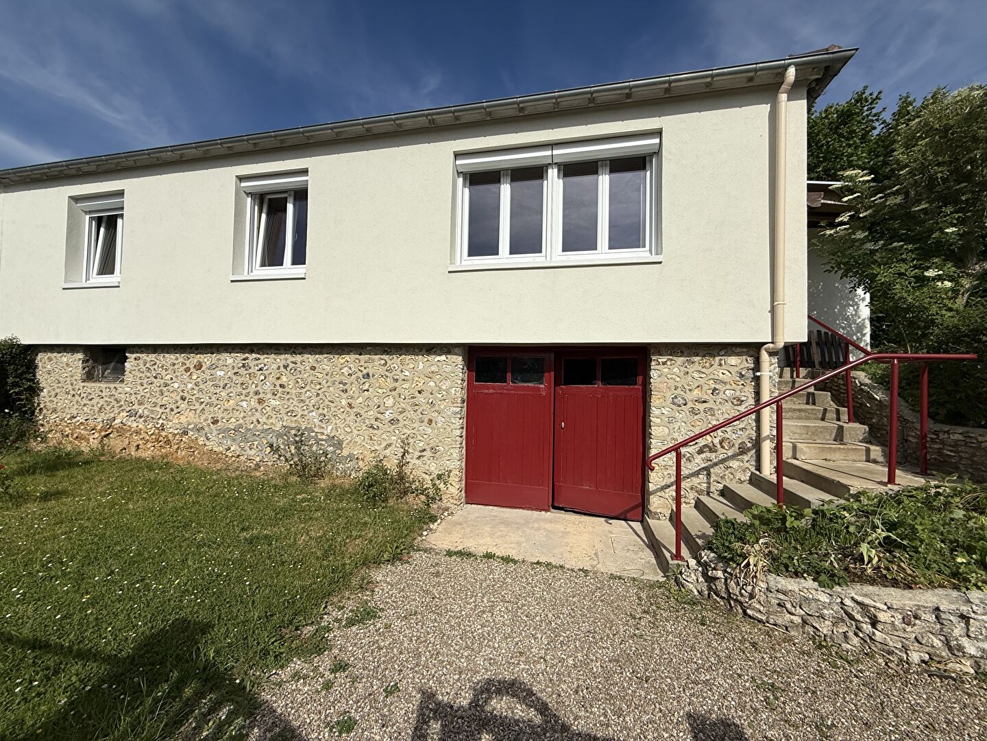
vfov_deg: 85.7
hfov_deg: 102.1
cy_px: 370
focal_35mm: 14
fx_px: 399
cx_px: 494
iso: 50
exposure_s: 1/6173
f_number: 2.2
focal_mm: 2.22
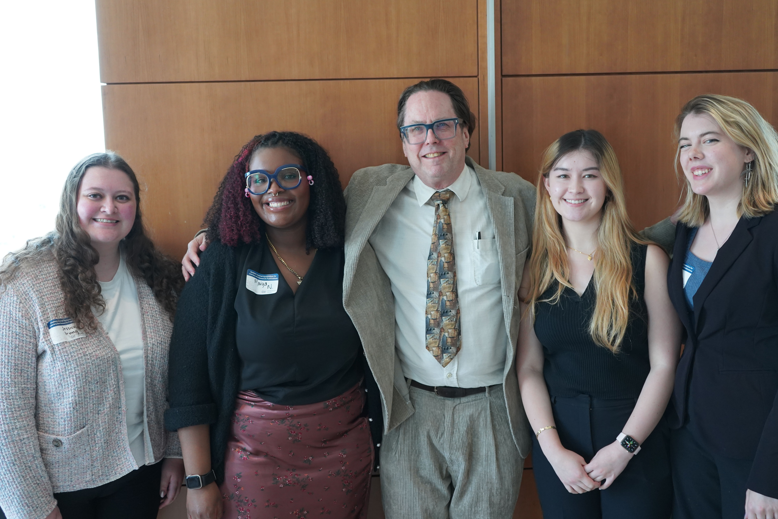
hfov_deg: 50.7
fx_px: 821
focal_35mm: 38
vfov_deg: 35.1
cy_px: 260
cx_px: 398
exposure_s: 1/160
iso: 2000
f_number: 4
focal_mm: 37
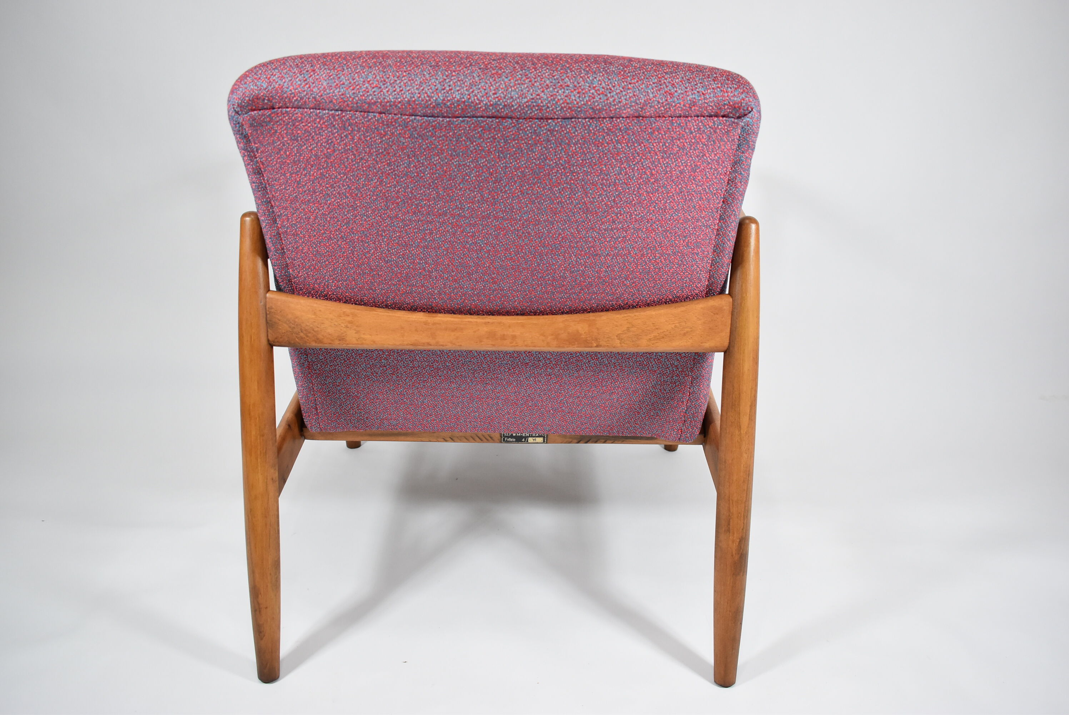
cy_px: 358
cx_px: 534
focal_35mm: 32
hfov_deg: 59.5
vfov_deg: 41.8
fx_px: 936
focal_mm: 21
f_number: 4
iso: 1000
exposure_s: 1/125
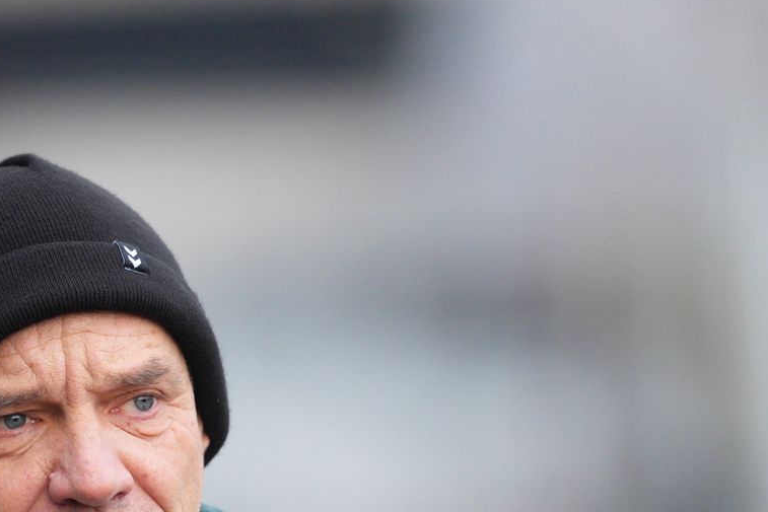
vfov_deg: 1.8
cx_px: 76
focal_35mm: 761
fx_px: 16237
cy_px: 561
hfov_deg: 2.7
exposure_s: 1/1250
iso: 2500
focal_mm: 300
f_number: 2.8
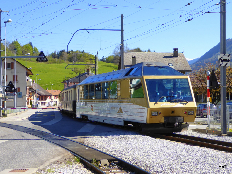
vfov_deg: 21.3
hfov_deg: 28.2
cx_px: 116
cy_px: 87
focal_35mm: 69
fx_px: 462
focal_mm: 11.7
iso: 80
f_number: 4.4
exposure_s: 1/250
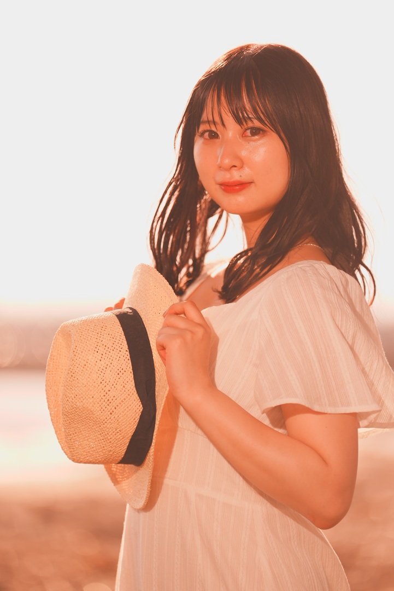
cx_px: 197
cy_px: 296
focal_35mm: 191
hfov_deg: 7.2
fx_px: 3132
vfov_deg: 10.8
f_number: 2.8
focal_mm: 191
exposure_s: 1/800
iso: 40
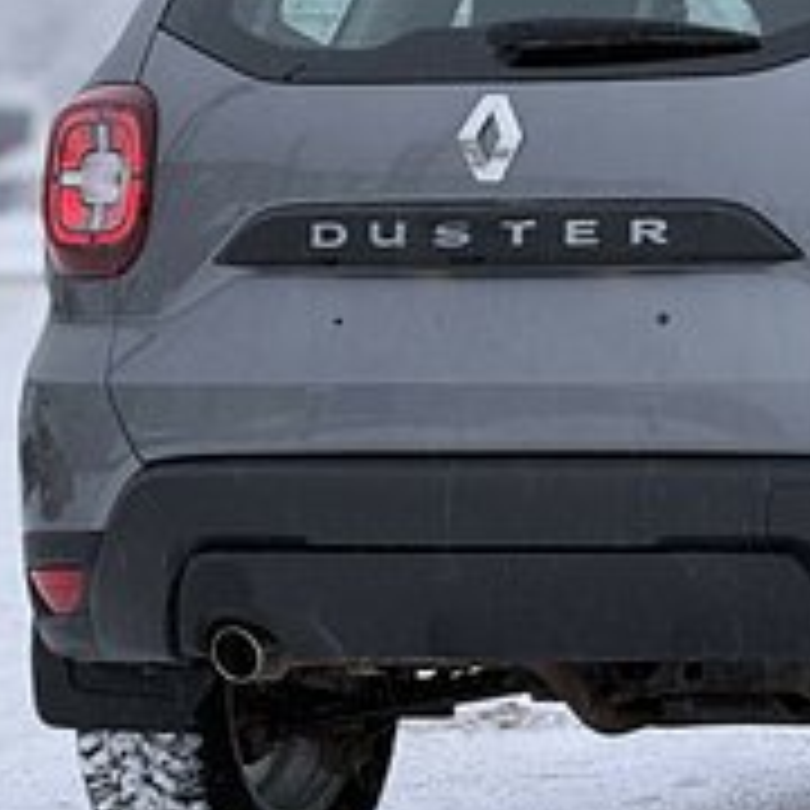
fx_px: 8551
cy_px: 428
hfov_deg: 5.4
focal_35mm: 323
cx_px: 999
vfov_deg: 5.4
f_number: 2.8
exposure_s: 1/99
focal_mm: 15.66
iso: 125
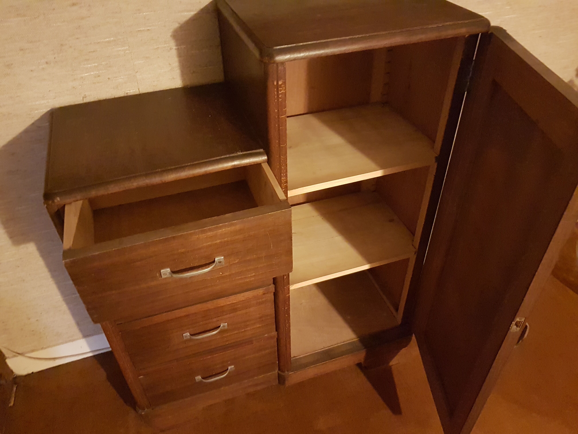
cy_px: 217
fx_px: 434
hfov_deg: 67.3
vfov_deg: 53.1
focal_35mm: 26
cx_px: 289
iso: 640
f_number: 1.7
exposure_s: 1/10
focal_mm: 4.2
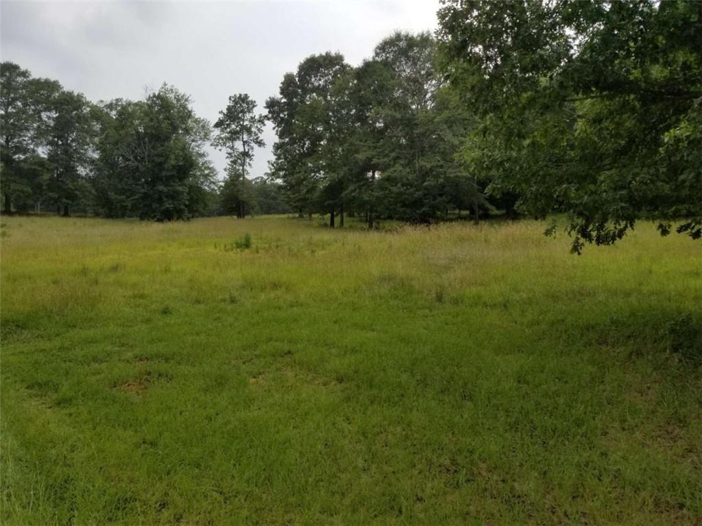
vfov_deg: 53.1
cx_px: 351
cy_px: 263
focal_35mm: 26
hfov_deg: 67.3
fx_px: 527
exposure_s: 1/770
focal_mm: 4.3
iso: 50
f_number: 1.7
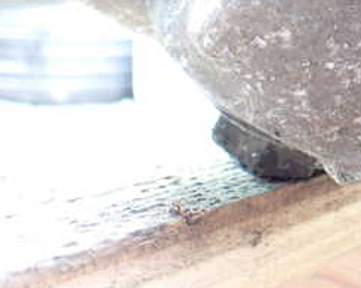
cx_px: 423
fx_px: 769
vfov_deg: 20.7
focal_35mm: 72
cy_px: 12
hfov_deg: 24.2
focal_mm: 5.4
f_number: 2.3
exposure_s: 1/30
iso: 800
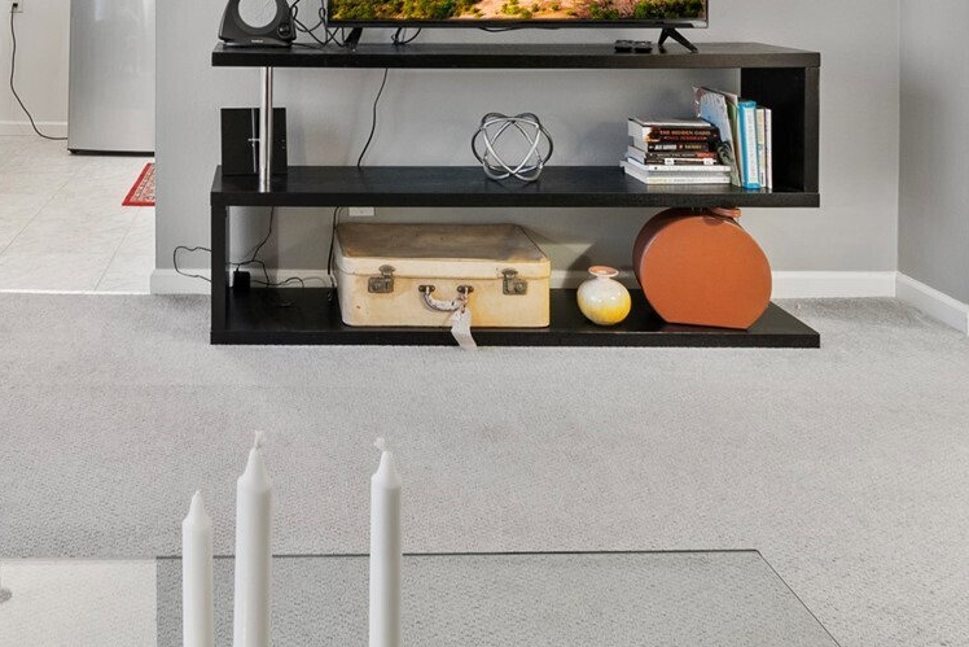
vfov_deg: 34.7
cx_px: 255
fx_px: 915
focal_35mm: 34
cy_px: -27
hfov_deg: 53.5
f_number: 8
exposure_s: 3
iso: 100
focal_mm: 10
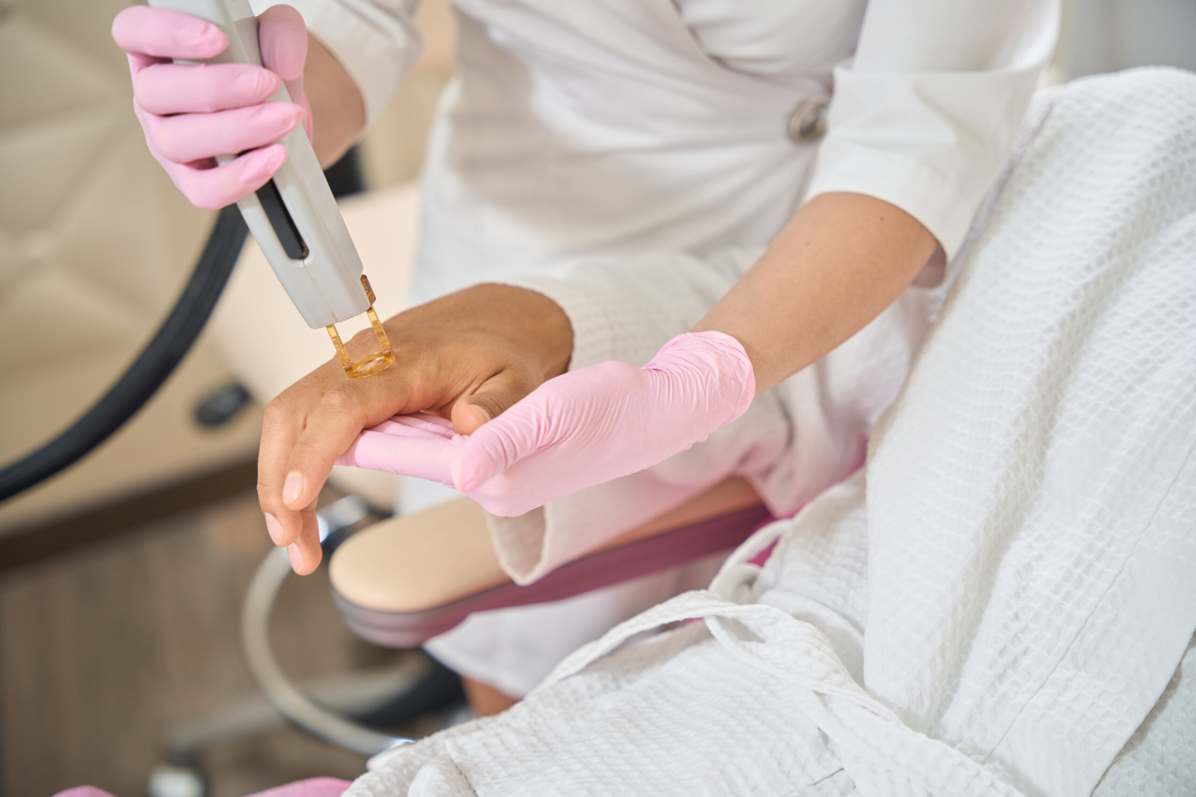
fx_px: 2326
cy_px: 398
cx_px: 598
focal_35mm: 70
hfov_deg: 28.8
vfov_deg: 19.5
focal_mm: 70
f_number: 3.2
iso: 100
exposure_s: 1/250
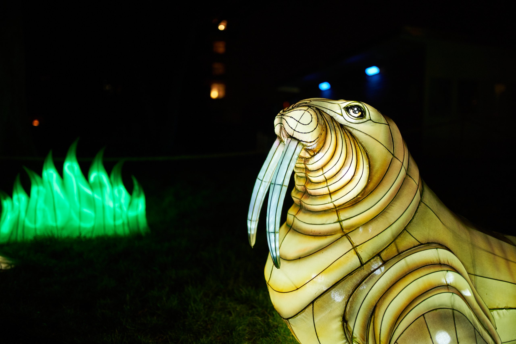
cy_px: 172
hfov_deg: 54.4
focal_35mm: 35
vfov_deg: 37.8
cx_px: 258
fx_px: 502
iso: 100
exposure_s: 1/100
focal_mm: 35
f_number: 1.4
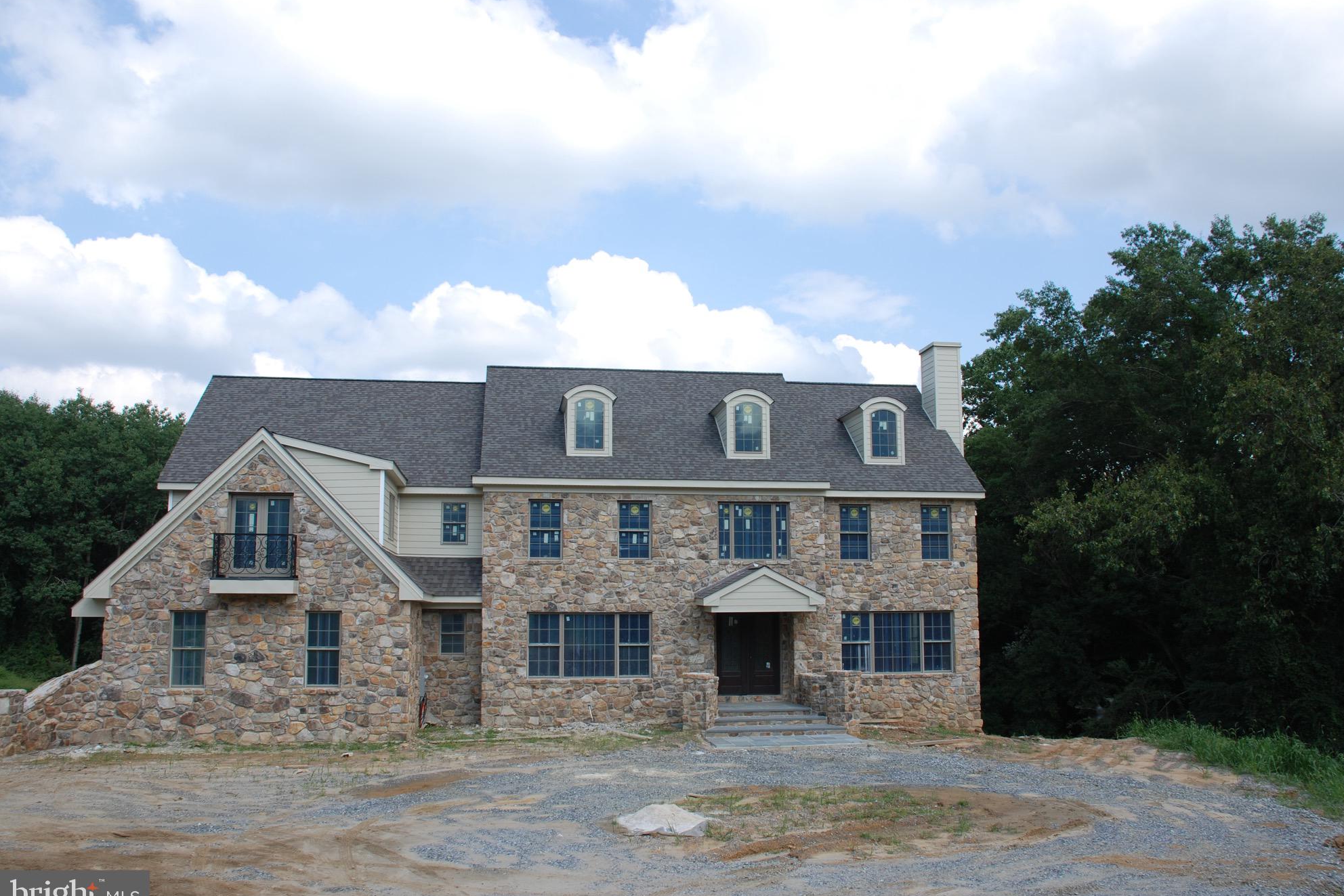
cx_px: 693
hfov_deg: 60.3
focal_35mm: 31
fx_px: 1157
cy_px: 456
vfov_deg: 42.3
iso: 100
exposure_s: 1/200
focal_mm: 20
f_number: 7.1
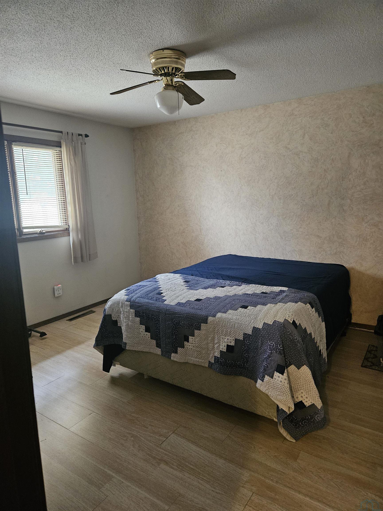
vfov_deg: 73.9
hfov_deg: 58.9
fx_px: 339
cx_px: 192
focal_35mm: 23
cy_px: 256
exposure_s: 1/40
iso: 640
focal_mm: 5.4
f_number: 1.8
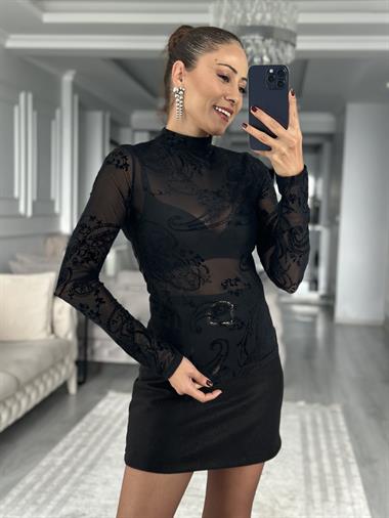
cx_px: 194
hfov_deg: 30.3
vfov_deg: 39.6
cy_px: 259
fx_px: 719
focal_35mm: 48
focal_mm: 6.86
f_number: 1.78
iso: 125
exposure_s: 1/68
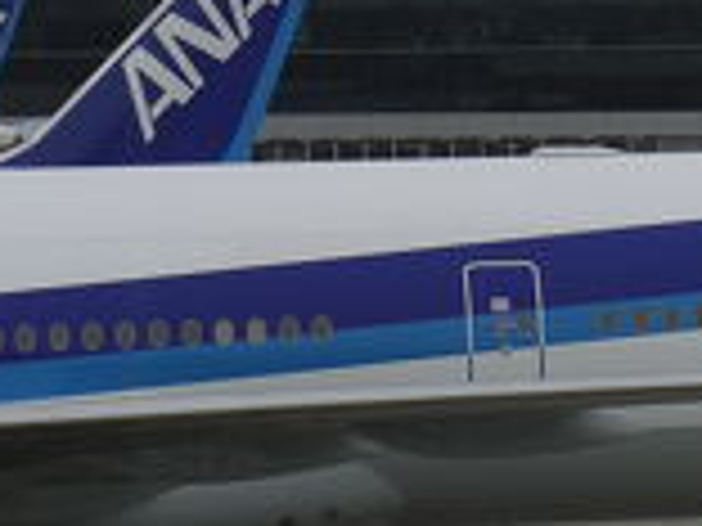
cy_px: -173
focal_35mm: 259
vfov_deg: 5.7
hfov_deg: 7.6
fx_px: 5252
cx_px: 576
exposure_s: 1/200
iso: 100
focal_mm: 31
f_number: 6.3
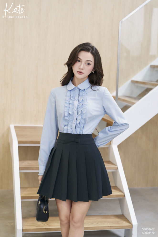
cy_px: 118
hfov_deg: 21.9
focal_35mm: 62
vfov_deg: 32.4
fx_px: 408
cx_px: 79
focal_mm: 62
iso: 800
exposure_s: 1/160
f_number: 2.8
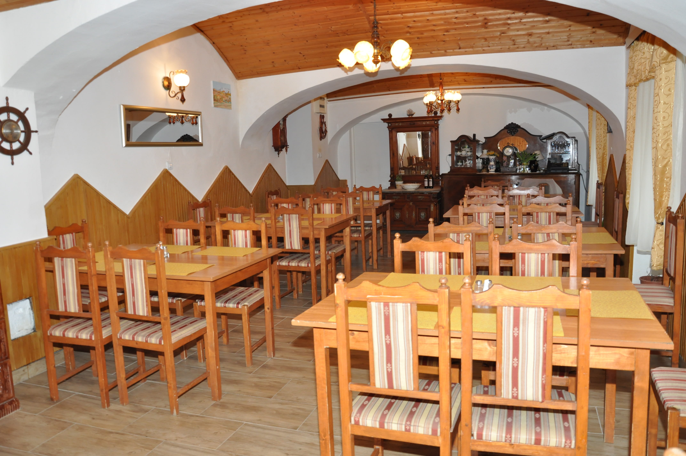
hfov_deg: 67.4
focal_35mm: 27
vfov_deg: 47.8
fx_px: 514
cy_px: 228
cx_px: 343
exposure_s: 1/60
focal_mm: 18
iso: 800
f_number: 5.6
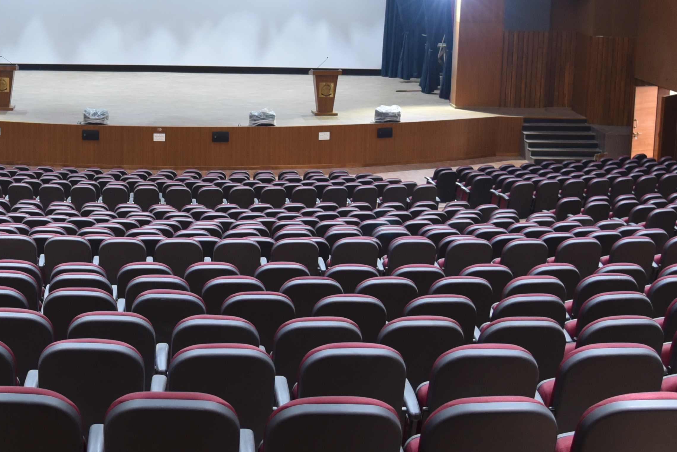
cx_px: 128
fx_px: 1185
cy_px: 92
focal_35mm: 63
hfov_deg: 31.0
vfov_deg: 21.3
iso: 1600
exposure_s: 1/15
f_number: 4.5
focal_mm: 24
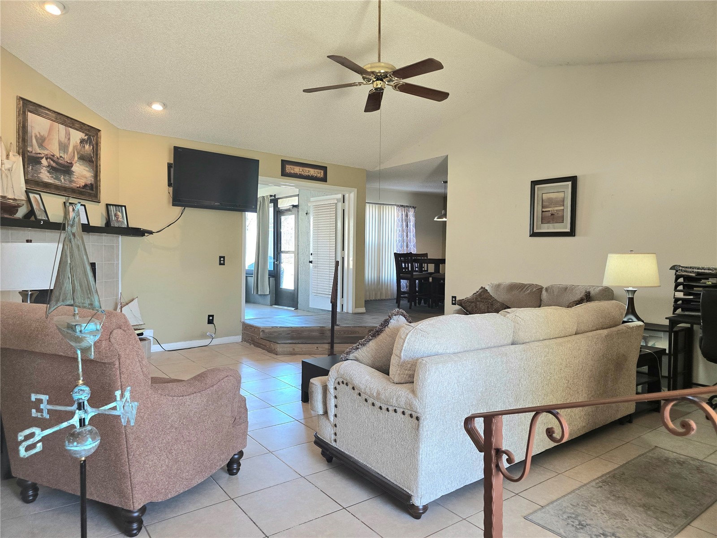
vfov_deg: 58.9
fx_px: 476
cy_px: 269
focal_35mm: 23
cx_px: 358
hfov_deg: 73.9
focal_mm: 6.3
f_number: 1.7
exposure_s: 1/120
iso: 200
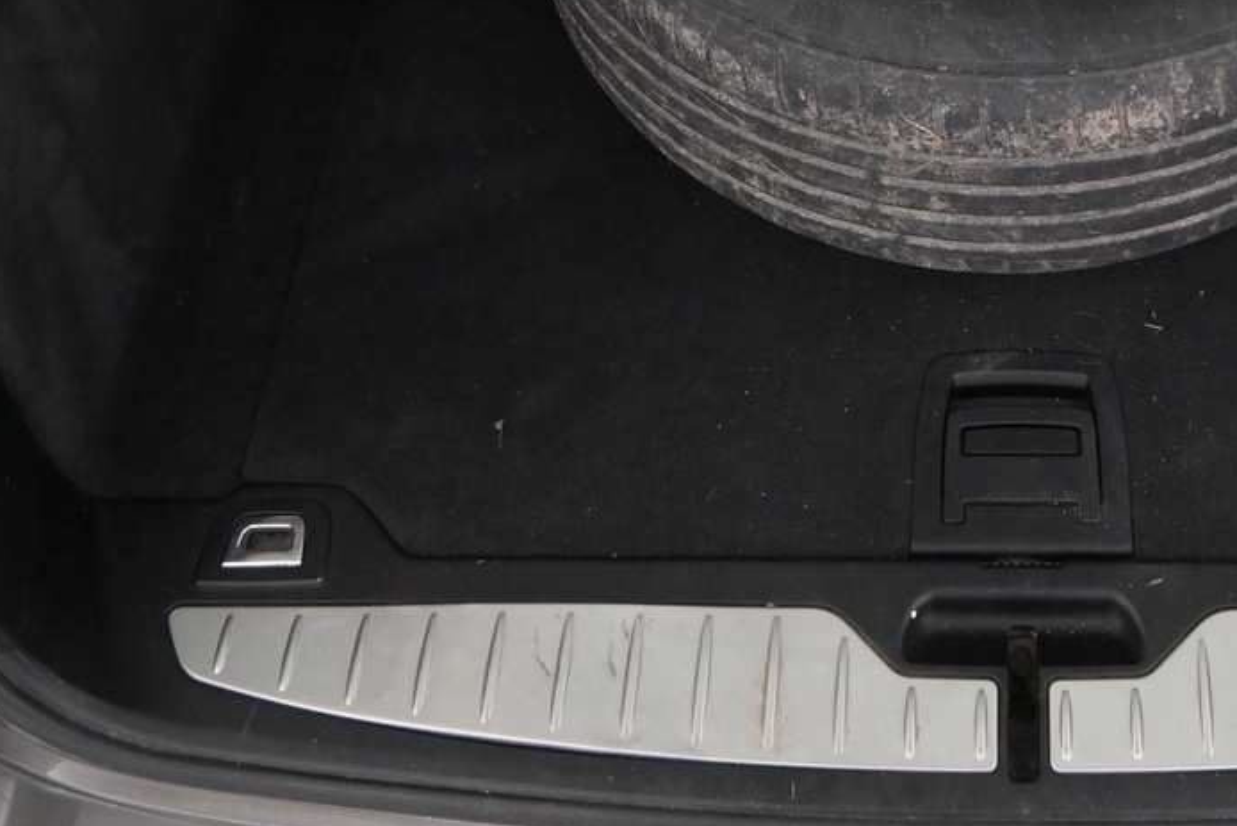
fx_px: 1924
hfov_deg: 34.4
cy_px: -116
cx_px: 1005
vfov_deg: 22.6
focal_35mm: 56
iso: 2500
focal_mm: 16
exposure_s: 1/80
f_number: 4.5
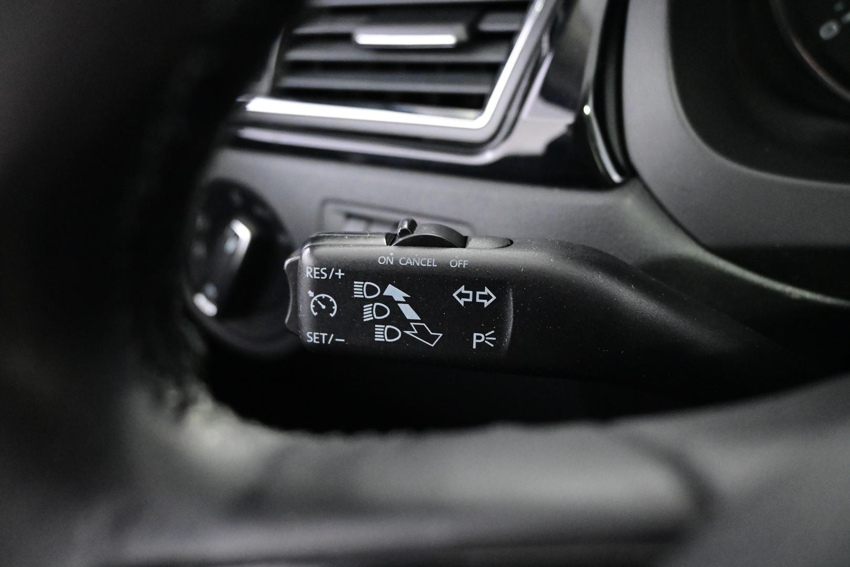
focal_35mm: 32
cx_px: 425
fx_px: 744
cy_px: 284
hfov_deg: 59.5
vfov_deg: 41.7
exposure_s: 1/30
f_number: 4
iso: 6400
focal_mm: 21
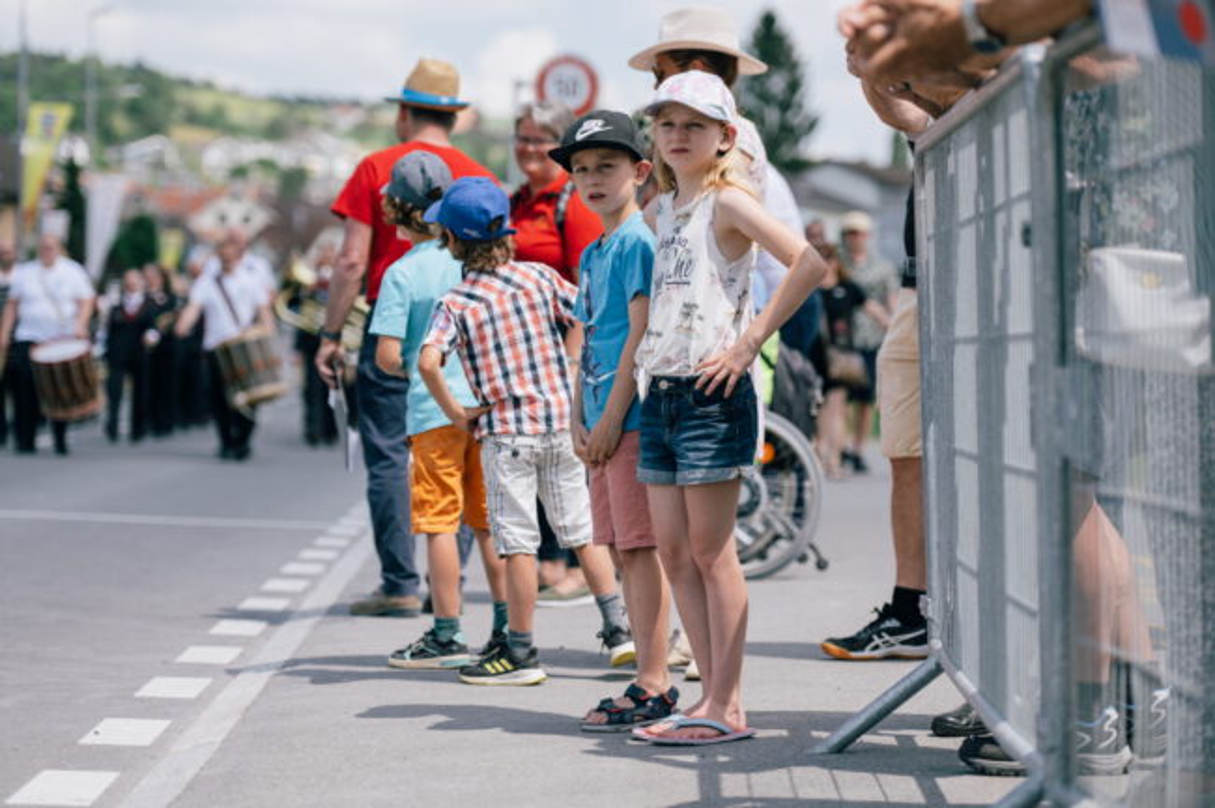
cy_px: 404
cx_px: 608
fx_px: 3439
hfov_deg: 20.0
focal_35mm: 102
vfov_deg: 13.4
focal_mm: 102
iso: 100
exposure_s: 1/2000
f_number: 2.8
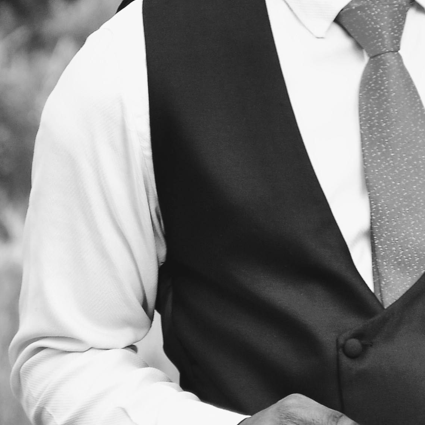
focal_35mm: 502
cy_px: -29
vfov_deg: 3.5
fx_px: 6967
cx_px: 361
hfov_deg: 3.5
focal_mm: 105
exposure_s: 1/250
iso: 200
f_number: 5.6
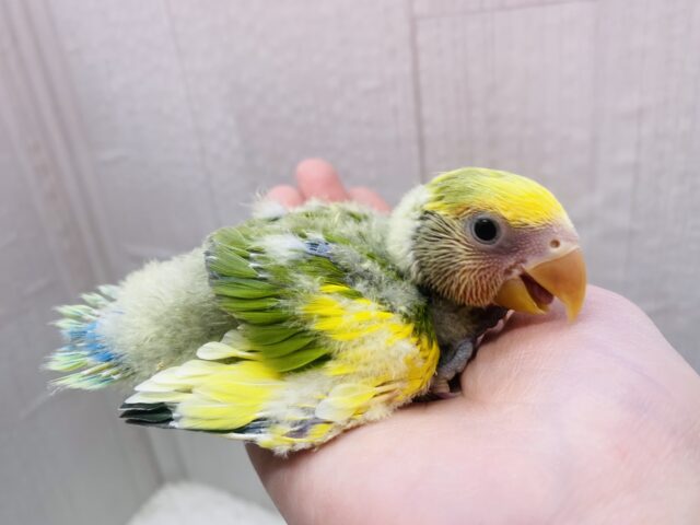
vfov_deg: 54.9
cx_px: 350
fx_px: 506
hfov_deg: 69.4
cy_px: 262
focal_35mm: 25
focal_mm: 4.25
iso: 50
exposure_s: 1/100
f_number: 1.8
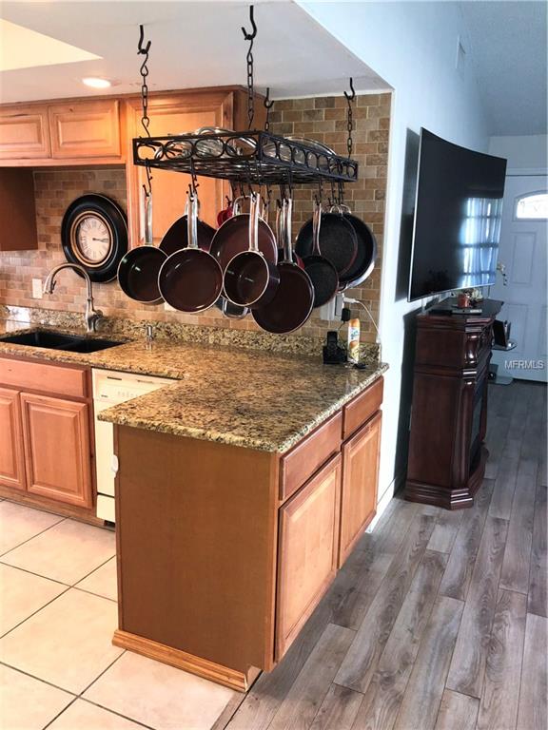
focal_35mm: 29
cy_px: 365
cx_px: 274
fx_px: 612
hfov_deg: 48.2
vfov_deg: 61.7
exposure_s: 1/60
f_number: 1.8
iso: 80
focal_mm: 3.99
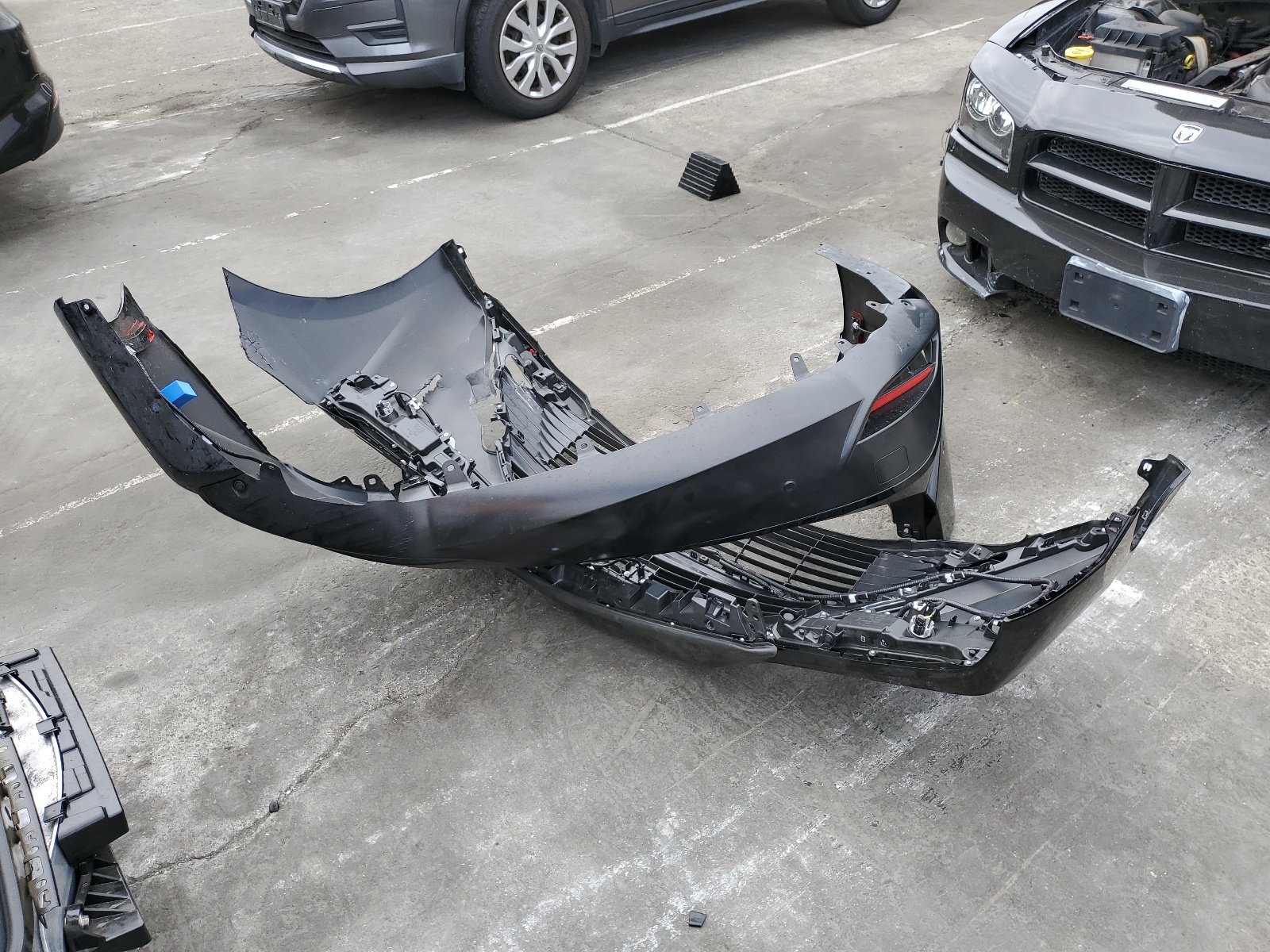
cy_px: 476
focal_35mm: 26
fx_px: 954
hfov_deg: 67.3
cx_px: 635
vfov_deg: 53.1
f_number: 1.5
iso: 50
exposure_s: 1/909
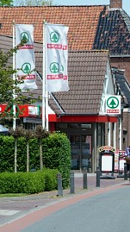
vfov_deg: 6.1
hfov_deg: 3.4
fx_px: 2185
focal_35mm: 356
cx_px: 173
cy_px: 113
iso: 400
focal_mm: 135
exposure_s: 1/1000
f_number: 6.7
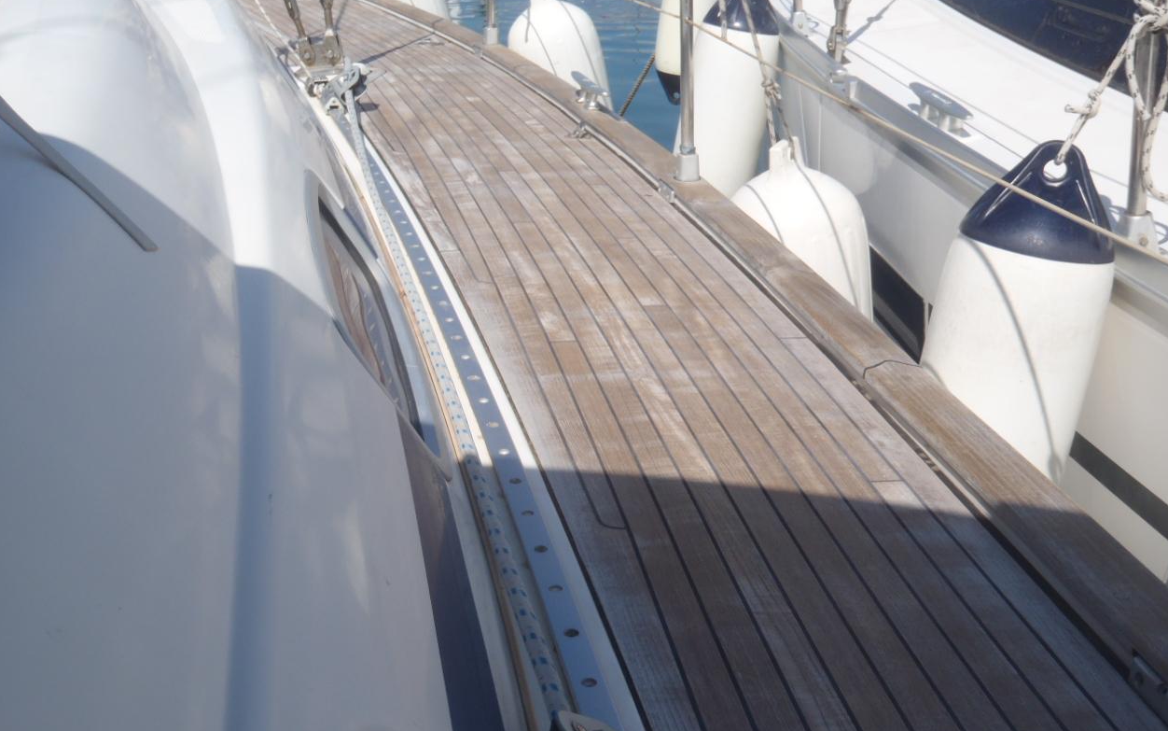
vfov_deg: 32.8
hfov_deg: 50.4
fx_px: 1242
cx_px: 579
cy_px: 352
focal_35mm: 39
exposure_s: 1/500
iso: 64
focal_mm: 6.53
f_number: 5
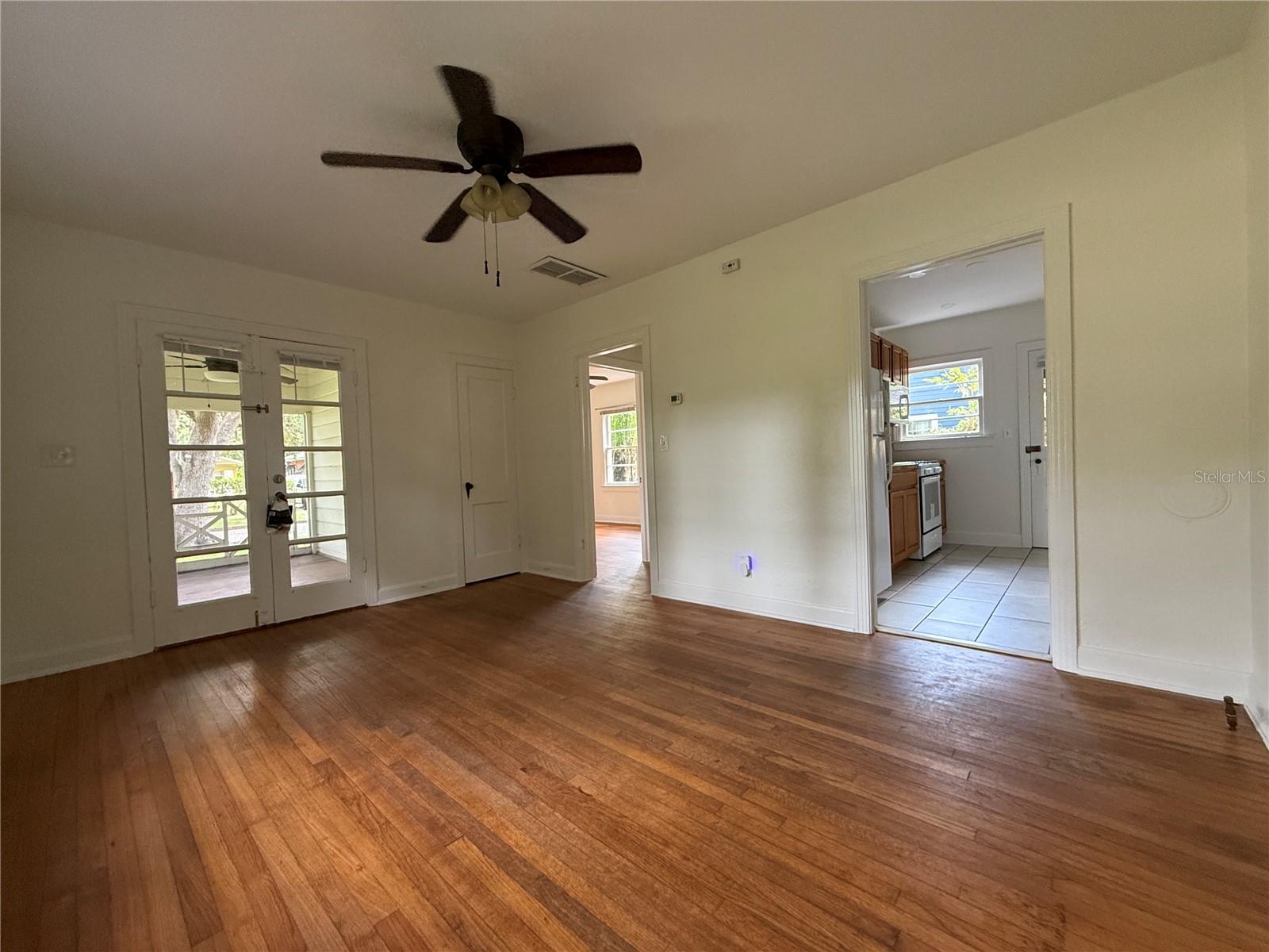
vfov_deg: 85.7
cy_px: 476
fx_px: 513
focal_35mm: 14
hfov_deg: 102.1
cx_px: 634
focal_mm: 2.22
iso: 400
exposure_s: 1/97
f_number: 2.2
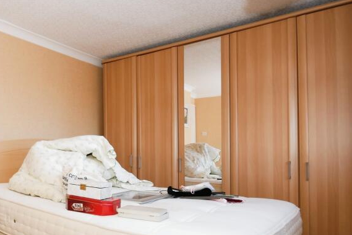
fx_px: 264
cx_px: 53
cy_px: 136
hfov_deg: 59.9
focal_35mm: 27
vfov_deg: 47.7
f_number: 8
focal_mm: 10
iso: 400
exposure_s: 1/60
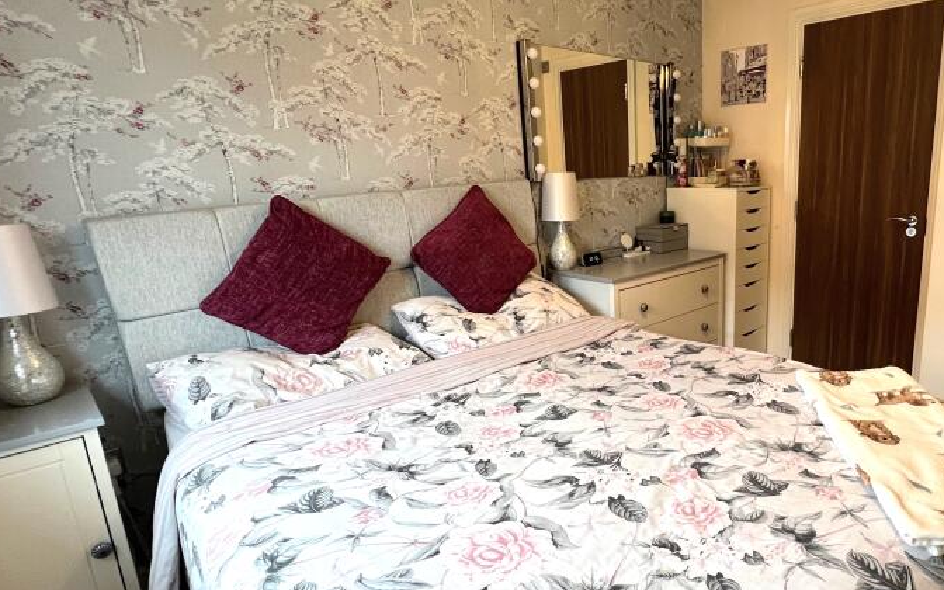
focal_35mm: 21
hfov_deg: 79.3
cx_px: 638
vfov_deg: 57.2
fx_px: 540
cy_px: 312
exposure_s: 1/50
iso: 200
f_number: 1.8
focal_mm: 1.57
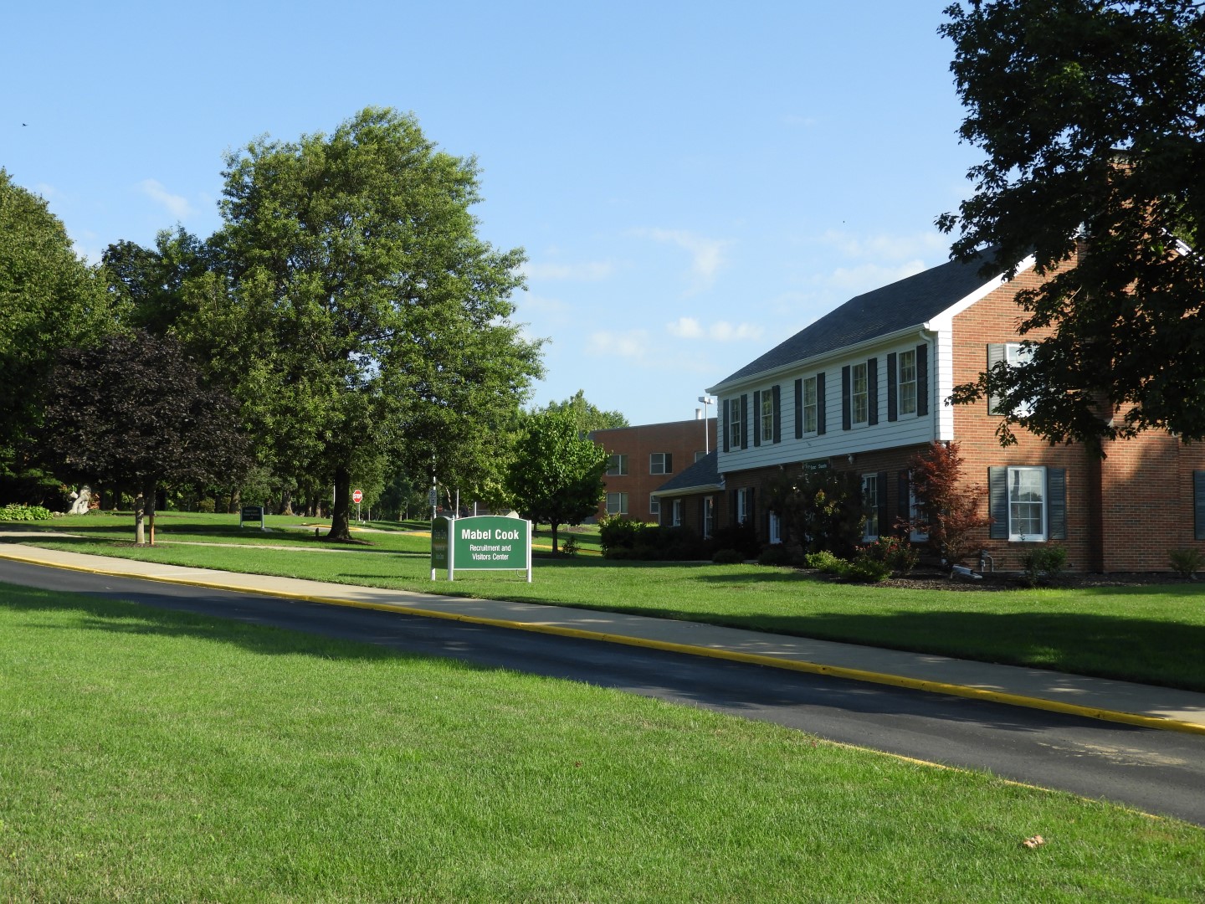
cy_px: 452
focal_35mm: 45
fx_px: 1566
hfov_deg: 42.1
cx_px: 602
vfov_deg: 32.2
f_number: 4
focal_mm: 8.1
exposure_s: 1/500
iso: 100
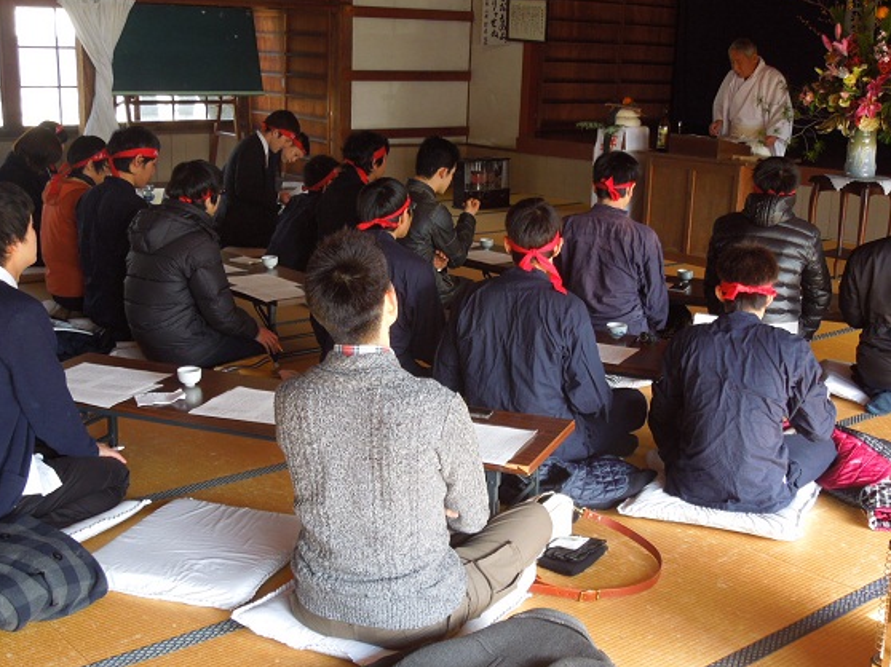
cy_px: 331
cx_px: 478
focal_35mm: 43
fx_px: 1106
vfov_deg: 33.6
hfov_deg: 43.8
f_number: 3.8
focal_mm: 7
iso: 180
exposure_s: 1/50
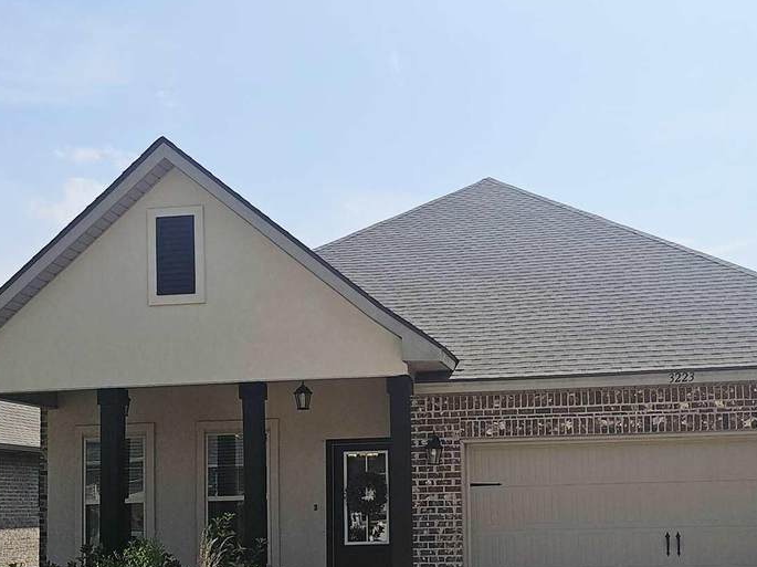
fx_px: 940
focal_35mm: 43
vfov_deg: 32.9
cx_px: 482
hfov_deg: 43.5
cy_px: 431
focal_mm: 6.3
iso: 10
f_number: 1.7
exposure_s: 1/1667
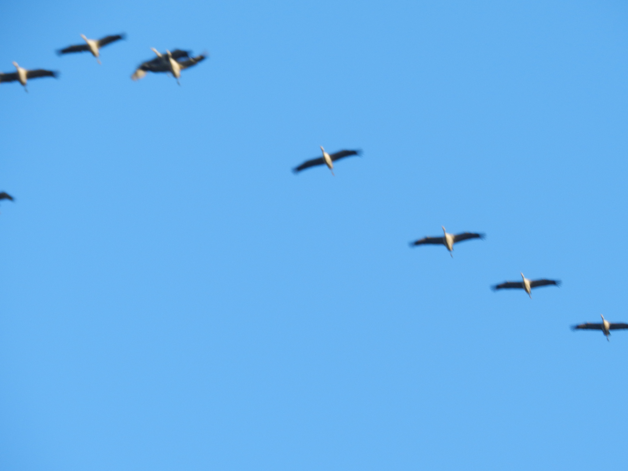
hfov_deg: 4.6
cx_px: 314
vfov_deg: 3.4
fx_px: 7892
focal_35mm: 435
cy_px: 236
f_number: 5.6
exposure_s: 1/125
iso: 160
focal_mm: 77.3
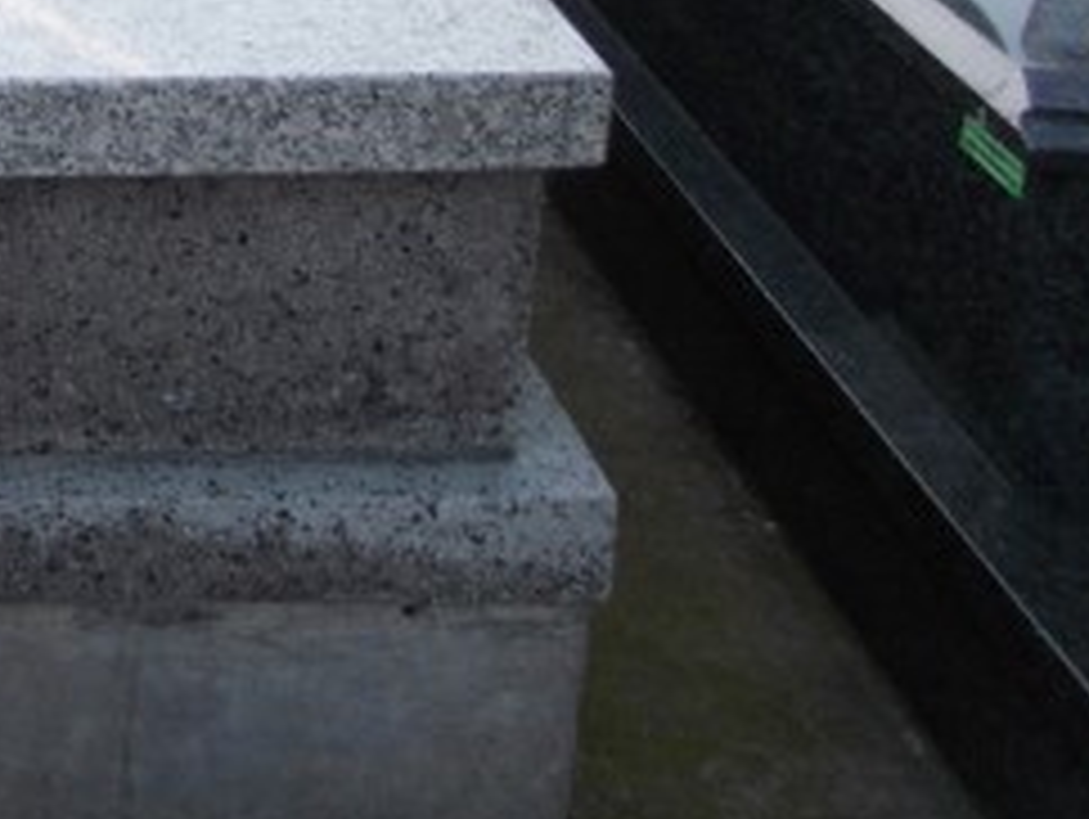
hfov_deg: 23.5
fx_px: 2330
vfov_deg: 18.6
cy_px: -234
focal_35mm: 74
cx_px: -288
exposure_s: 1/125
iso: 80
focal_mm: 4
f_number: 2.7
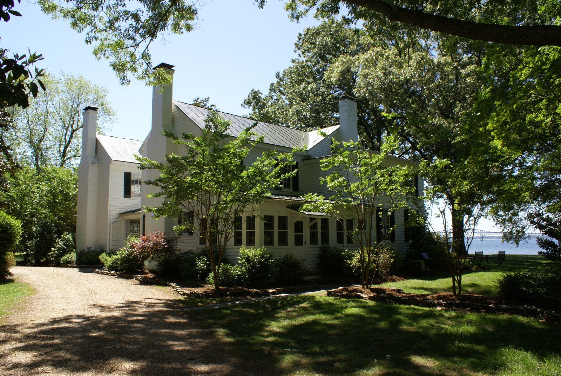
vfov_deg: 48.0
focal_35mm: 27
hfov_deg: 67.3
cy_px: 188
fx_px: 421
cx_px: 280
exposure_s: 1/100
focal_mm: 18
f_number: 10
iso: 100
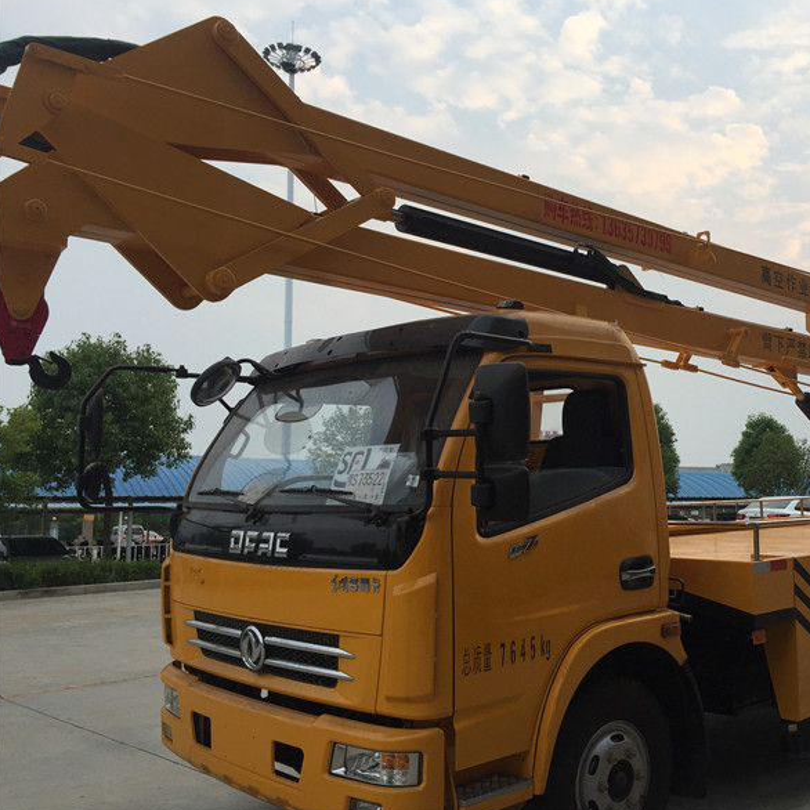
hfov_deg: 46.4
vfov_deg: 47.2
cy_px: 402
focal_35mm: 35
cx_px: 547
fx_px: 927
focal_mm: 4.15
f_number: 2.2
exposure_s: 1/338
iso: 32
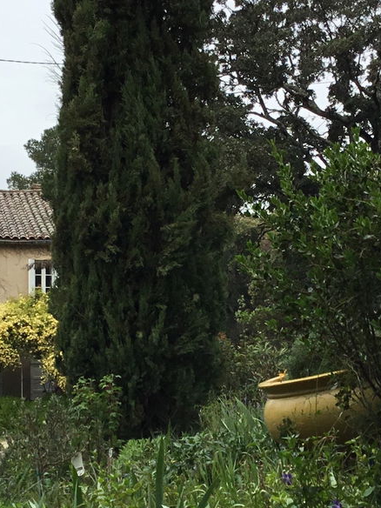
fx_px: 1247
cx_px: 122
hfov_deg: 17.3
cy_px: 348
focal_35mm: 85
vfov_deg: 22.9
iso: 25
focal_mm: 3.3
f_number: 2.4
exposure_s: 1/365
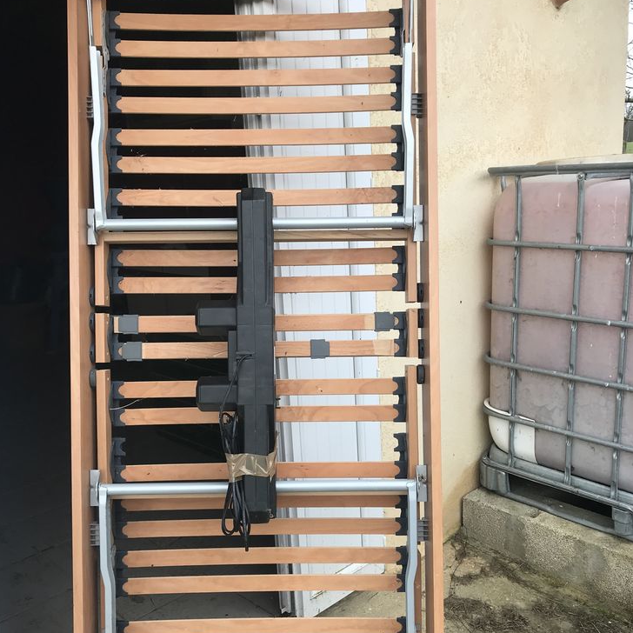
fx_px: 703
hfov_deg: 48.4
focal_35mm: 34
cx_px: 308
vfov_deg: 48.4
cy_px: 352
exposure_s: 1/197
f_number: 1.8
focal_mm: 3.99
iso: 20
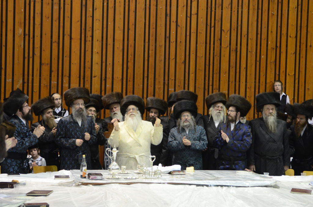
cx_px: 156
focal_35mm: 82
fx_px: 716
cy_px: 104
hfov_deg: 24.7
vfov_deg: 16.5
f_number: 5
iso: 1600
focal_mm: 55
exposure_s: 1/50
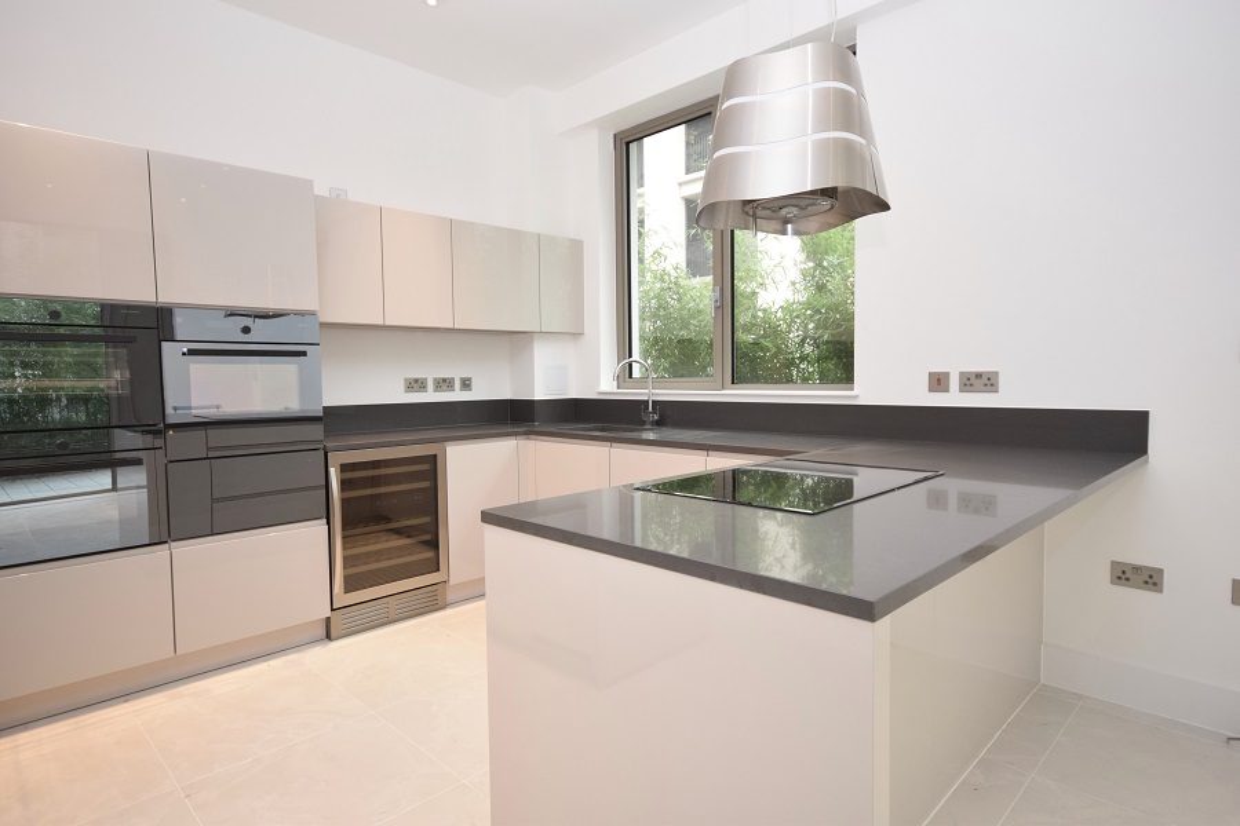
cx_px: 620
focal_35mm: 20
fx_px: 672
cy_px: 413
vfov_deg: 63.2
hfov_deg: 85.4
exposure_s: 1/60
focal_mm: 13
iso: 800
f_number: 4.5
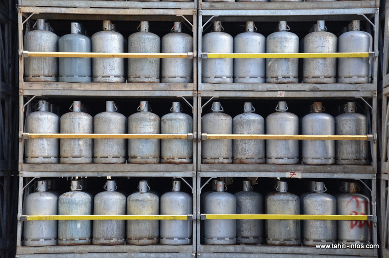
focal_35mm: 120
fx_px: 1294
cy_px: 129
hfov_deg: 17.1
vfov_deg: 11.4
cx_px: 194
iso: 320
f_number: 7.1
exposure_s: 1/200
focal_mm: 80
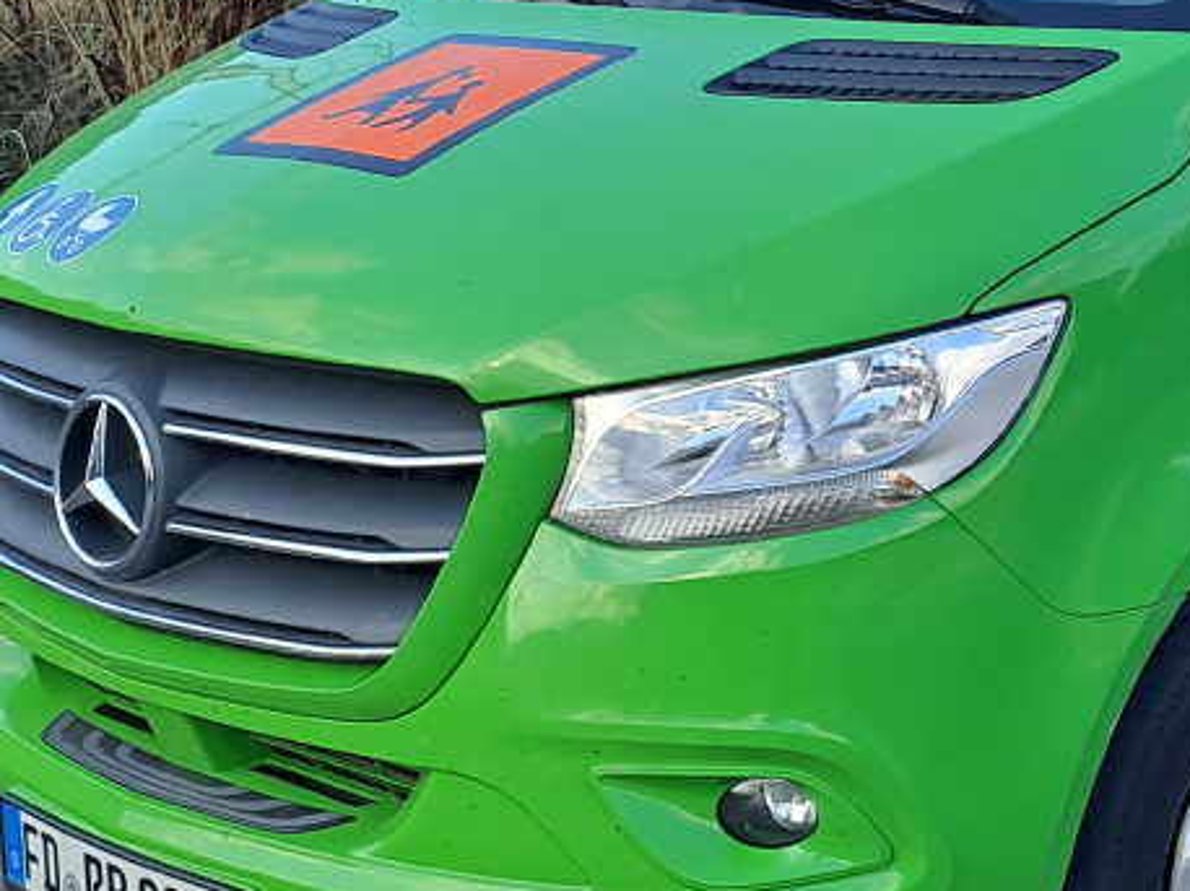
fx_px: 2440
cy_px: 126
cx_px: 1190
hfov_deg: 26.0
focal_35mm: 71
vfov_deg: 20.4
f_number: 1.8
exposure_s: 1/537
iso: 32
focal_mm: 4.65
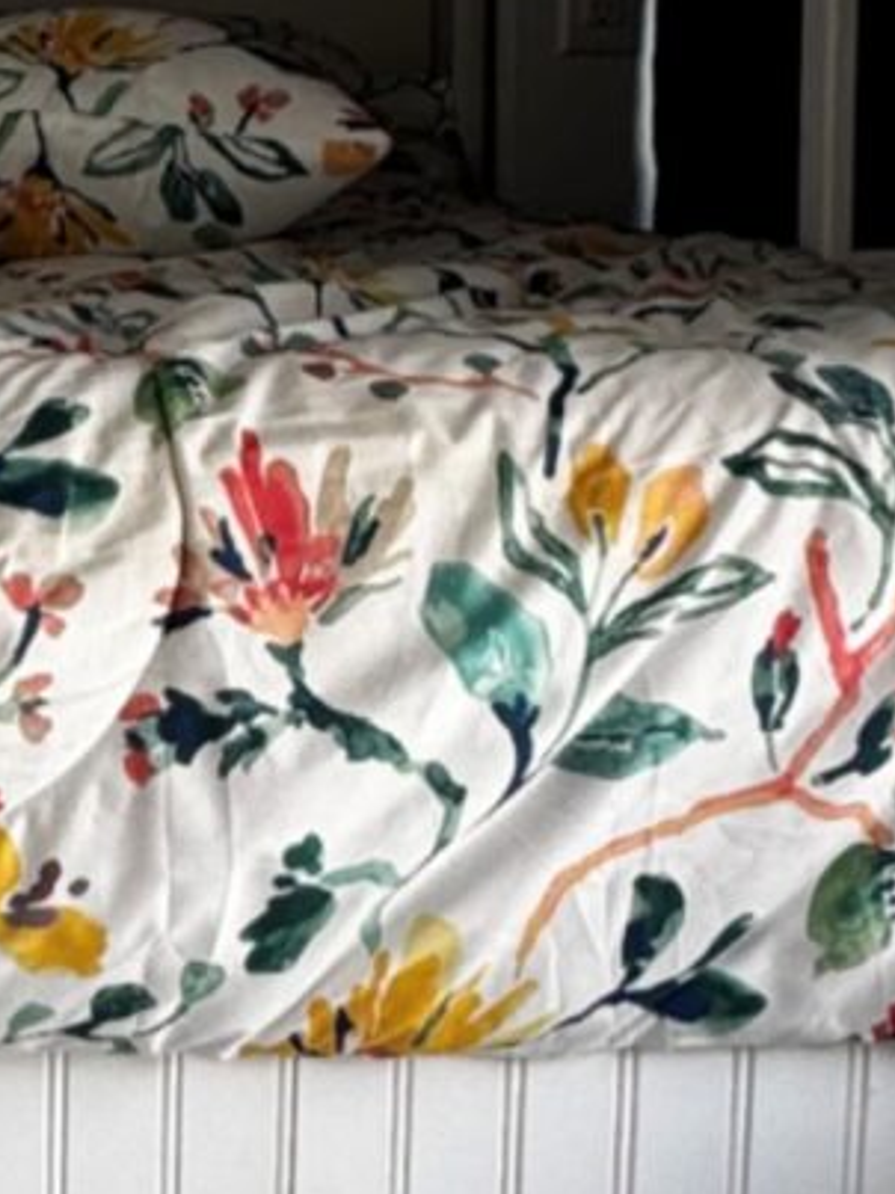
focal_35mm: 89
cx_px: -409
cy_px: 539
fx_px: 3070
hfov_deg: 15.4
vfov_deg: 22.0
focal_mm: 2.22
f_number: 2.2
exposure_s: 1/118
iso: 40
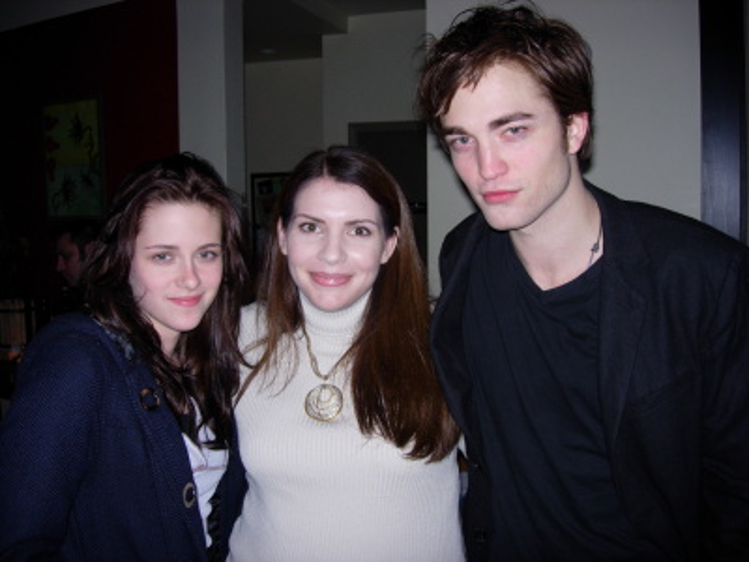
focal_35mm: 38
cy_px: 281
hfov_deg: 49.0
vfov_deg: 37.7
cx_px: 374
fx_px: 822
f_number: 2.8
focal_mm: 7.8
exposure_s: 1/64
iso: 79
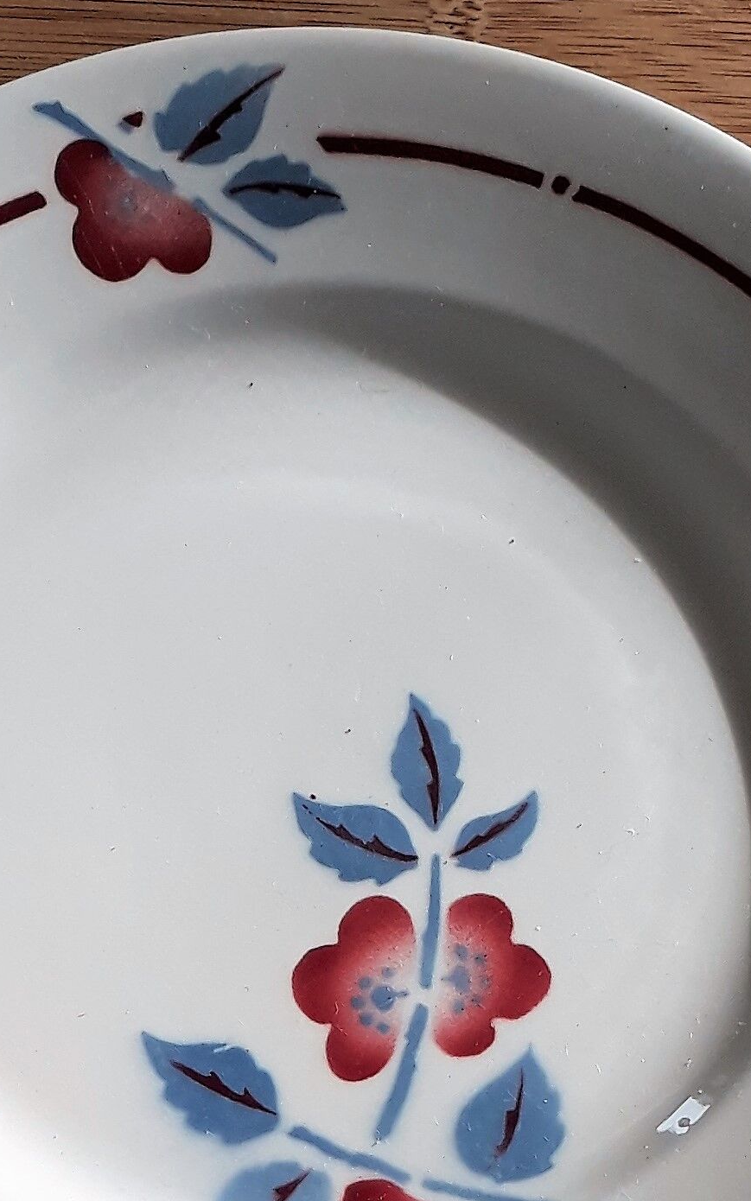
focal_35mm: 85
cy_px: 1630
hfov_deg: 15.3
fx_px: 2783
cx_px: 207
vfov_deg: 21.6
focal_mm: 3.6
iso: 40
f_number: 1.9
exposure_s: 1/100
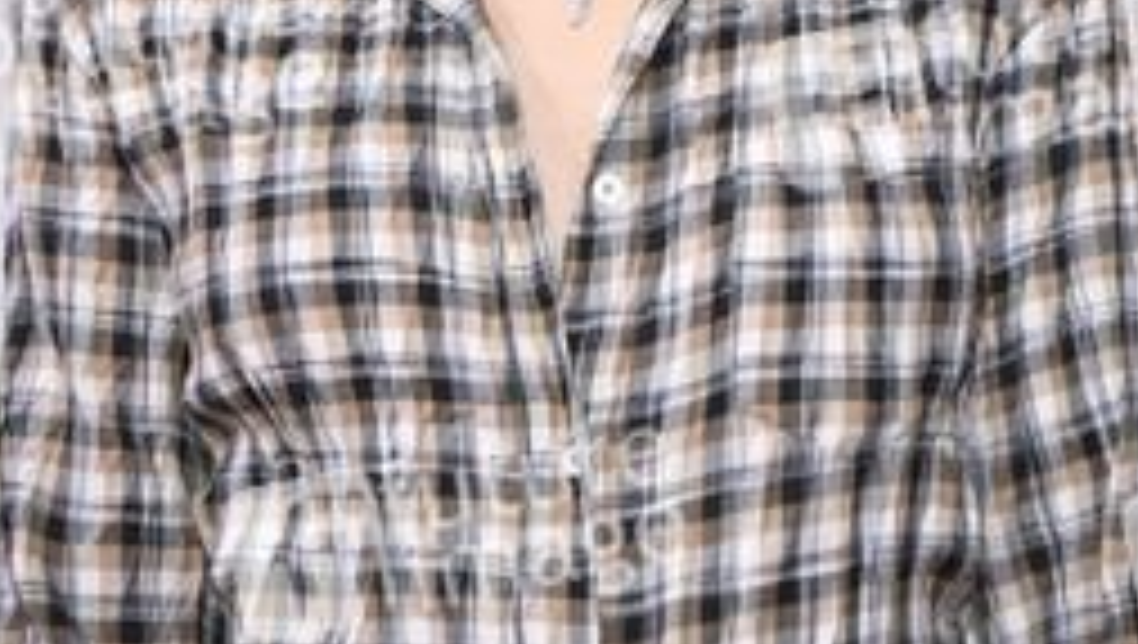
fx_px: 9486
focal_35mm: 314
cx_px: 585
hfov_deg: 6.9
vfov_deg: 3.9
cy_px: -140
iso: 500
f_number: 5.6
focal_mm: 190
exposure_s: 1/250
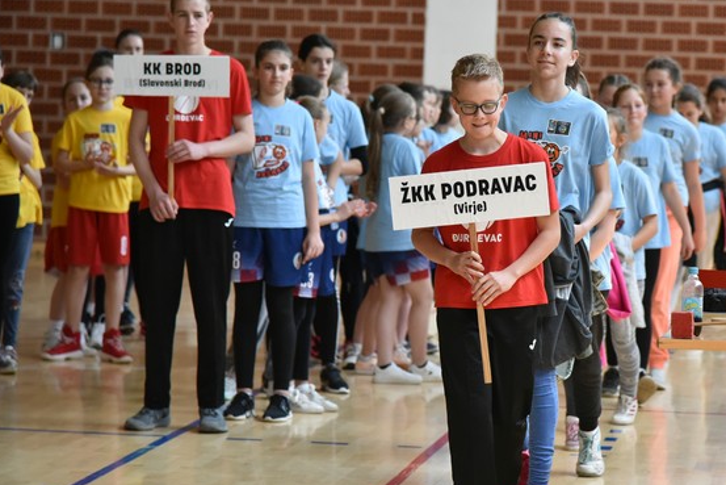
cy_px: 250
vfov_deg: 7.7
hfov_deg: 11.5
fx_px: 3590
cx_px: 529
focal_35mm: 178
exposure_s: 1/2000
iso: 3200
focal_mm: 120
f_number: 4
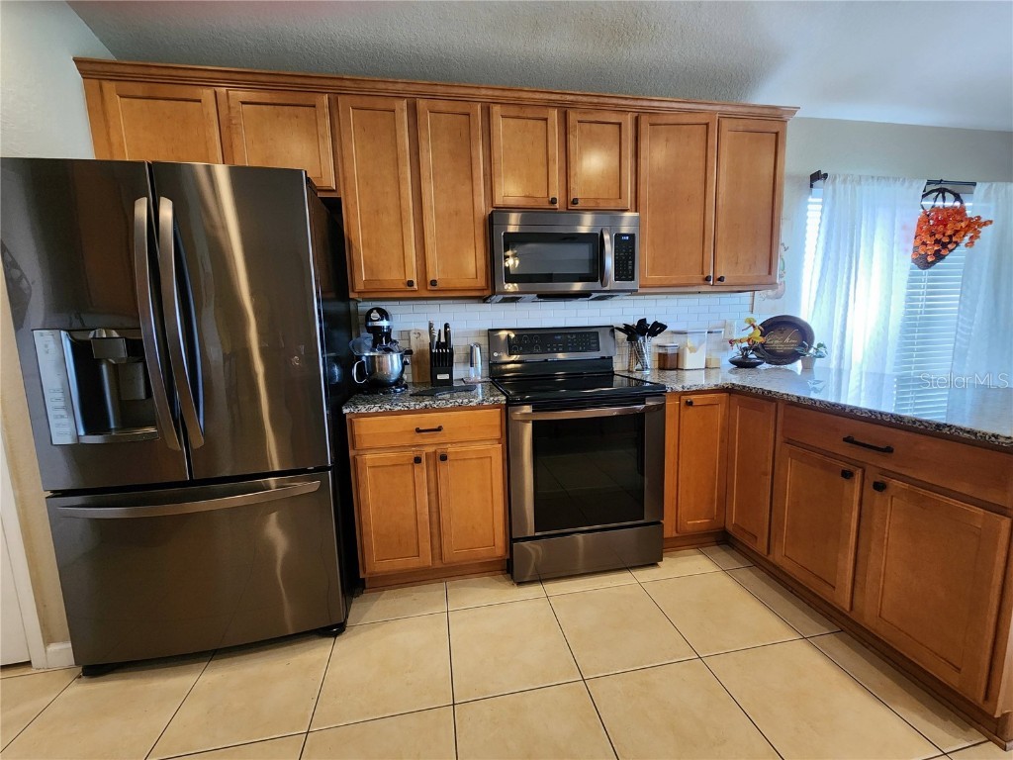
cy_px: 380
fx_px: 380
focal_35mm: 13
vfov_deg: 89.9
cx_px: 506
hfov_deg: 106.2
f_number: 2.2
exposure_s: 1/60
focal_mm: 2.2
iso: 320
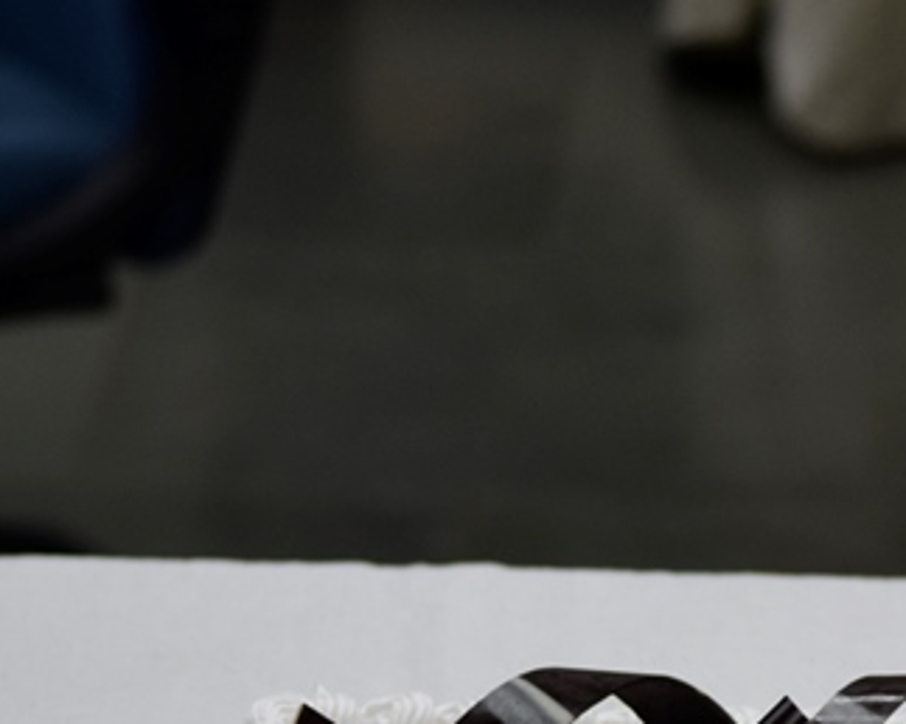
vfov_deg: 5.3
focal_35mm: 288
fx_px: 7711
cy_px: 974
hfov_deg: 6.7
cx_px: 1057
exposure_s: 1/80
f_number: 4.5
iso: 400
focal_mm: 55
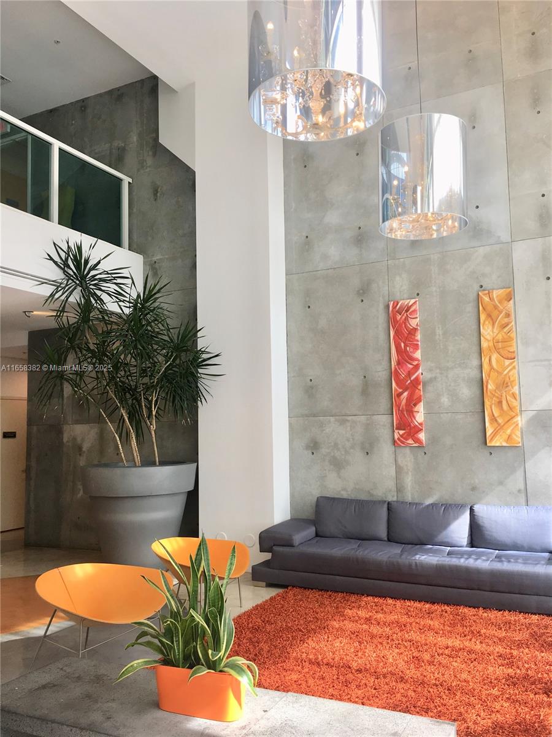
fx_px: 617
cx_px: 276
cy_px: 368
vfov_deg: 61.7
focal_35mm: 29
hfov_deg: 48.2
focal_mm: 4.15
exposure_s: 1/60
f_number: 2.2
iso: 25
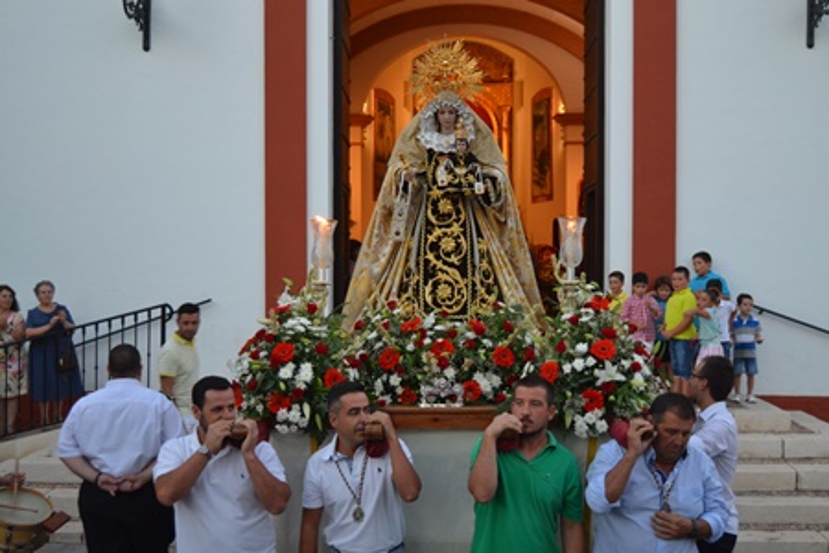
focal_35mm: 48
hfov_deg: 41.1
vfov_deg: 28.1
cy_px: 276
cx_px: 414
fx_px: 1105
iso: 1000
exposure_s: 1/60
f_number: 4.5
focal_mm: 32
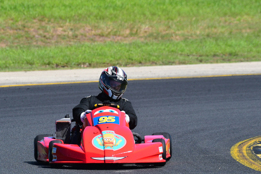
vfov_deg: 1.8
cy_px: 96
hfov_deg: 2.7
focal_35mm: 755
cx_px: 134
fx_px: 5474
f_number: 11
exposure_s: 1/640
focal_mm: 450
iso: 500
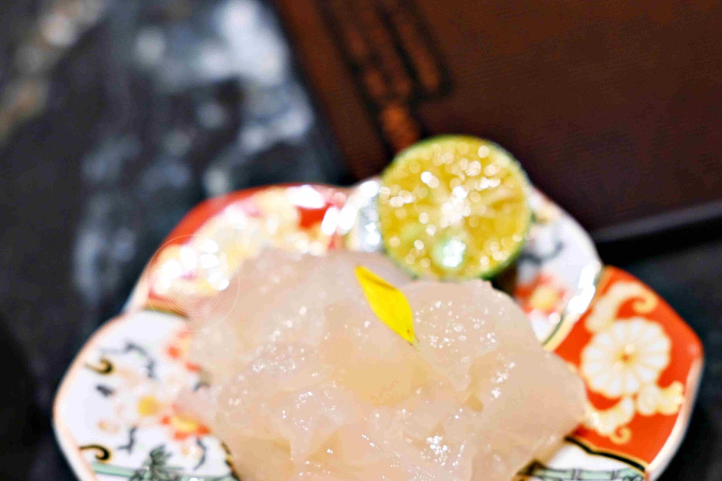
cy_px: 324
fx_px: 2086
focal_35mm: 104
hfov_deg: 19.6
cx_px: 389
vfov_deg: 13.1
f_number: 3.2
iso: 450
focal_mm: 50
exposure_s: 1/200
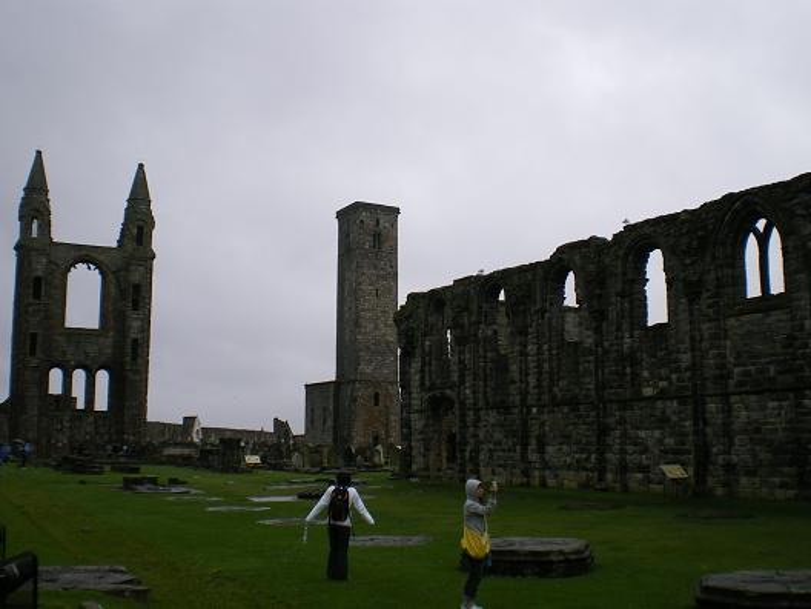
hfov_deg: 49.0
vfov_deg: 37.7
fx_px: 890
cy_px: 304
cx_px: 406
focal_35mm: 38
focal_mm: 6.3
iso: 64
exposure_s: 1/160
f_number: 4.6
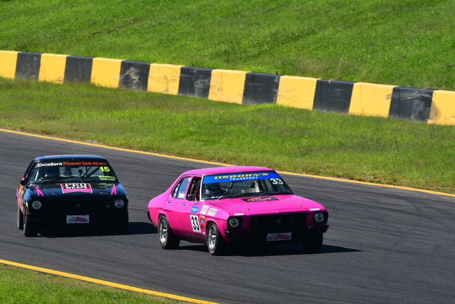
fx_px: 6827
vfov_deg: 2.5
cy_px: 152
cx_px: 228
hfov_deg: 3.8
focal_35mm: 540
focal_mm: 360
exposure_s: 1/640
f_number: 13
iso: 500
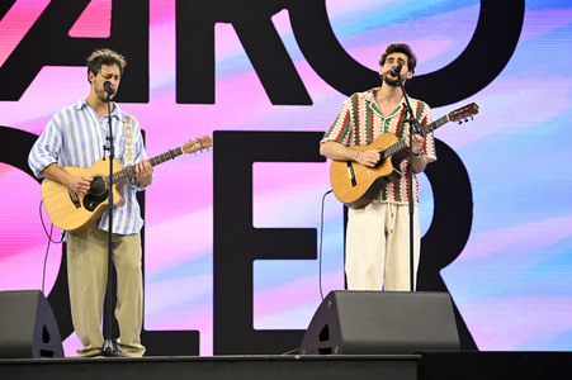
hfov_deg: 20.4
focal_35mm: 100
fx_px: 1588
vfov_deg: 13.7
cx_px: 286
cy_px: 190
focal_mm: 100
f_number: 3.5
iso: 2000
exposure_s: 1/2000
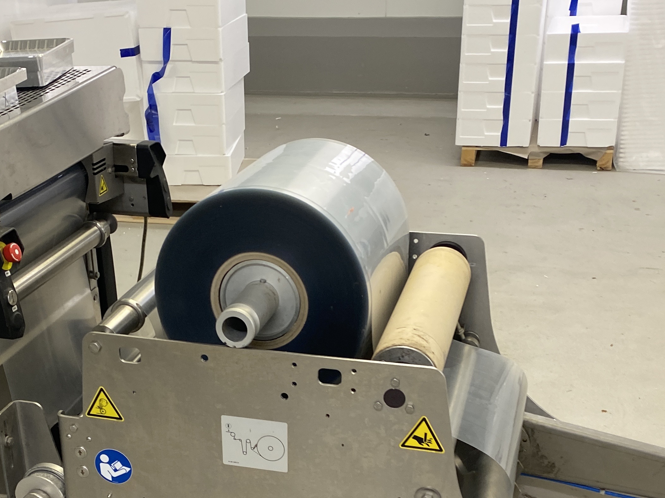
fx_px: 960
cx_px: 273
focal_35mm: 50
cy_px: 428
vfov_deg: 28.2
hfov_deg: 38.1
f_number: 1.8
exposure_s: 1/100
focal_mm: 4.25
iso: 125
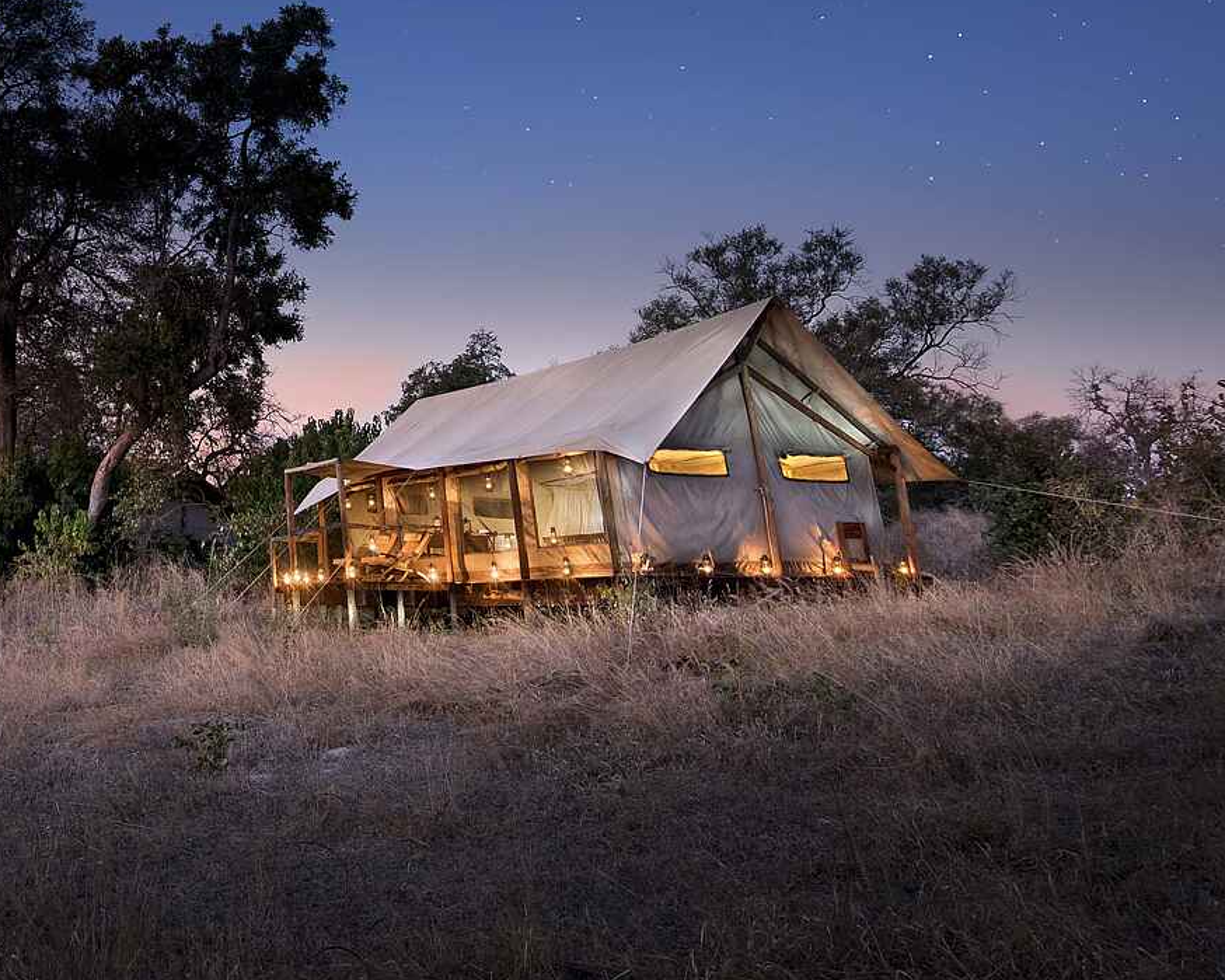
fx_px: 1196
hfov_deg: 48.4
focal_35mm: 33
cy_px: 165
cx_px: 116
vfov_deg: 42.1
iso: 200
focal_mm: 16
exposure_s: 30
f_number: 6.7
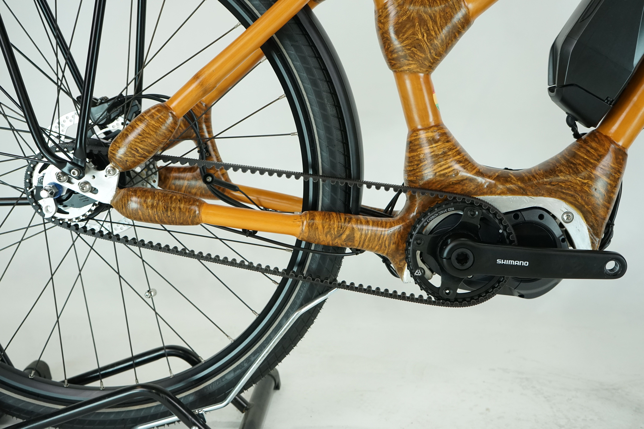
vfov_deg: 35.1
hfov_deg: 50.7
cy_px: 214
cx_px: 322
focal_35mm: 38
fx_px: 680
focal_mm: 38
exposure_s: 1/200
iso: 1600
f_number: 5.6
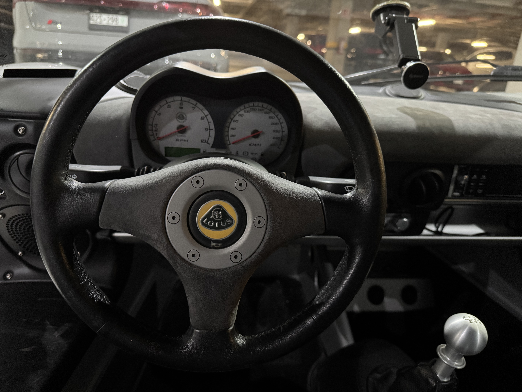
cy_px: 196
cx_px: 261
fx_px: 362
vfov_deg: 56.8
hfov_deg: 71.6
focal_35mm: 24
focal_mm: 6.76
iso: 1600
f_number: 1.78
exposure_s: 1/30
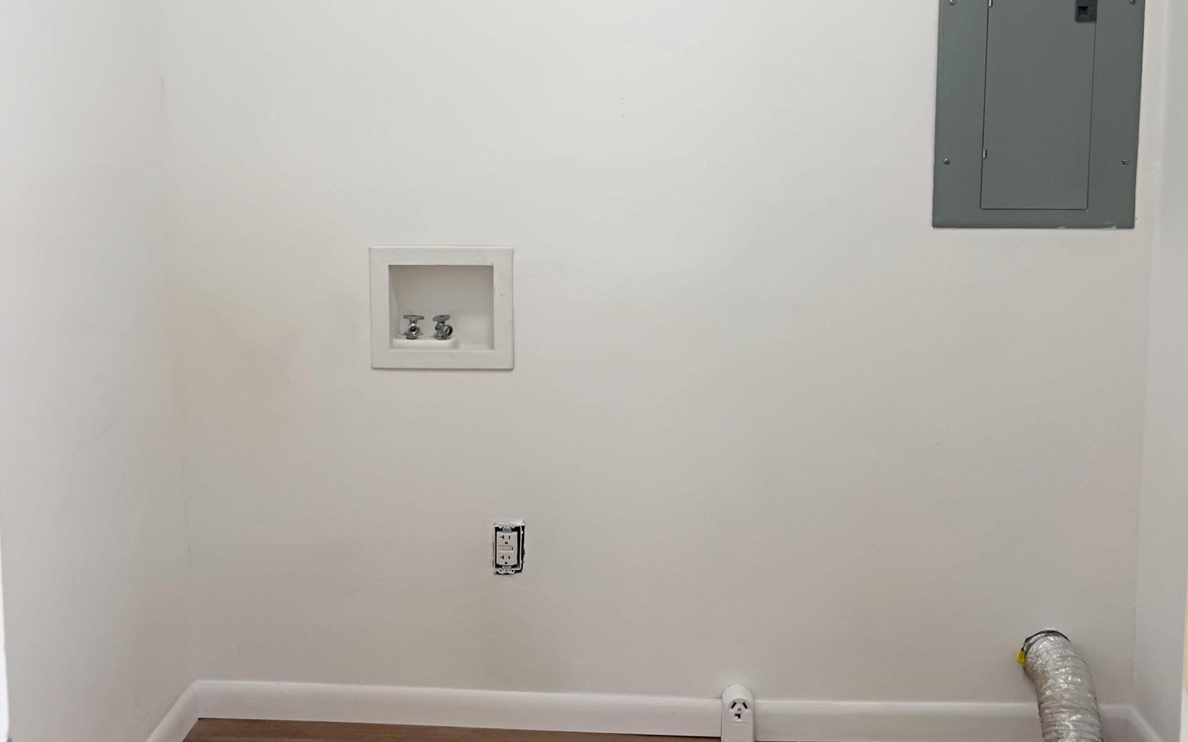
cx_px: 609
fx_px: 1230
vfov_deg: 33.2
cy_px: 228
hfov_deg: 51.5
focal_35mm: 38
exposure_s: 1/120
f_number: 1.5
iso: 125
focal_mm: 5.7
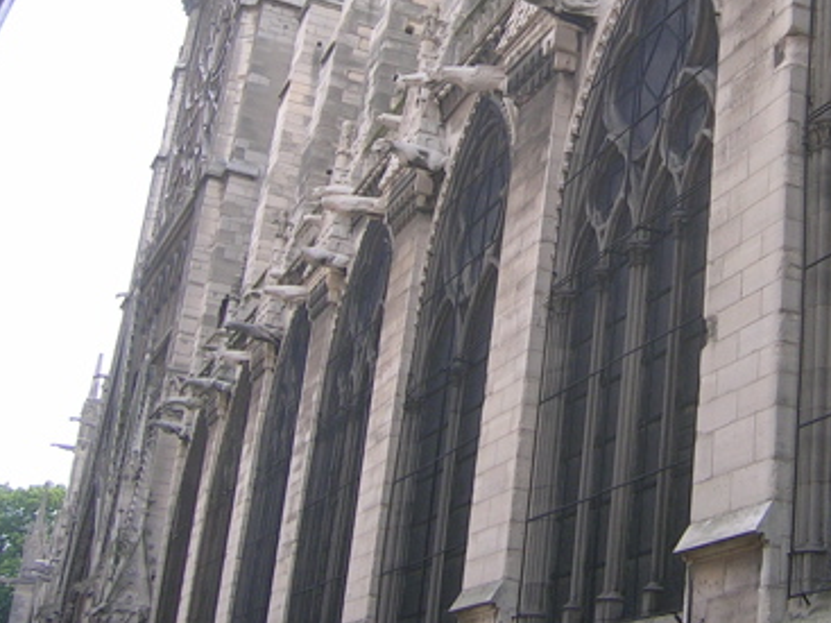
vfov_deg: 23.8
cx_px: 675
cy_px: 159
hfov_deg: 30.8
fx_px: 1464
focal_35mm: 61
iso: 50
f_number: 2.8
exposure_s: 1/379
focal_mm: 5.4
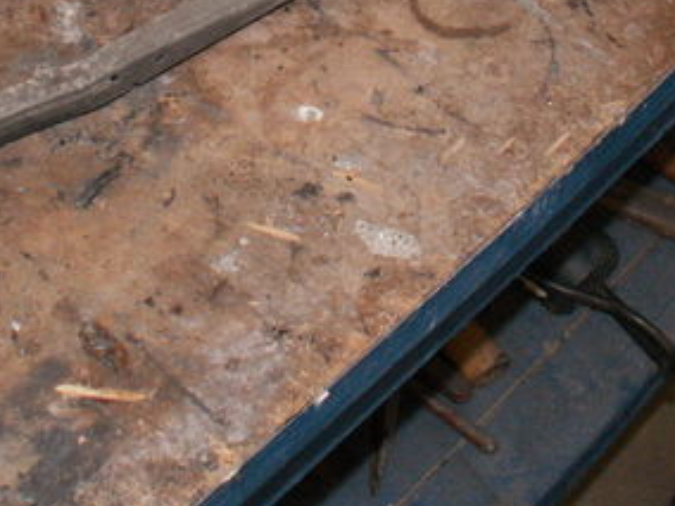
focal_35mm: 79
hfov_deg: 24.7
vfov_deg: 18.1
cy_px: -31
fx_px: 1540
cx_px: 361
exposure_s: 1/40
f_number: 2.8
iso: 160
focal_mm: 5.86
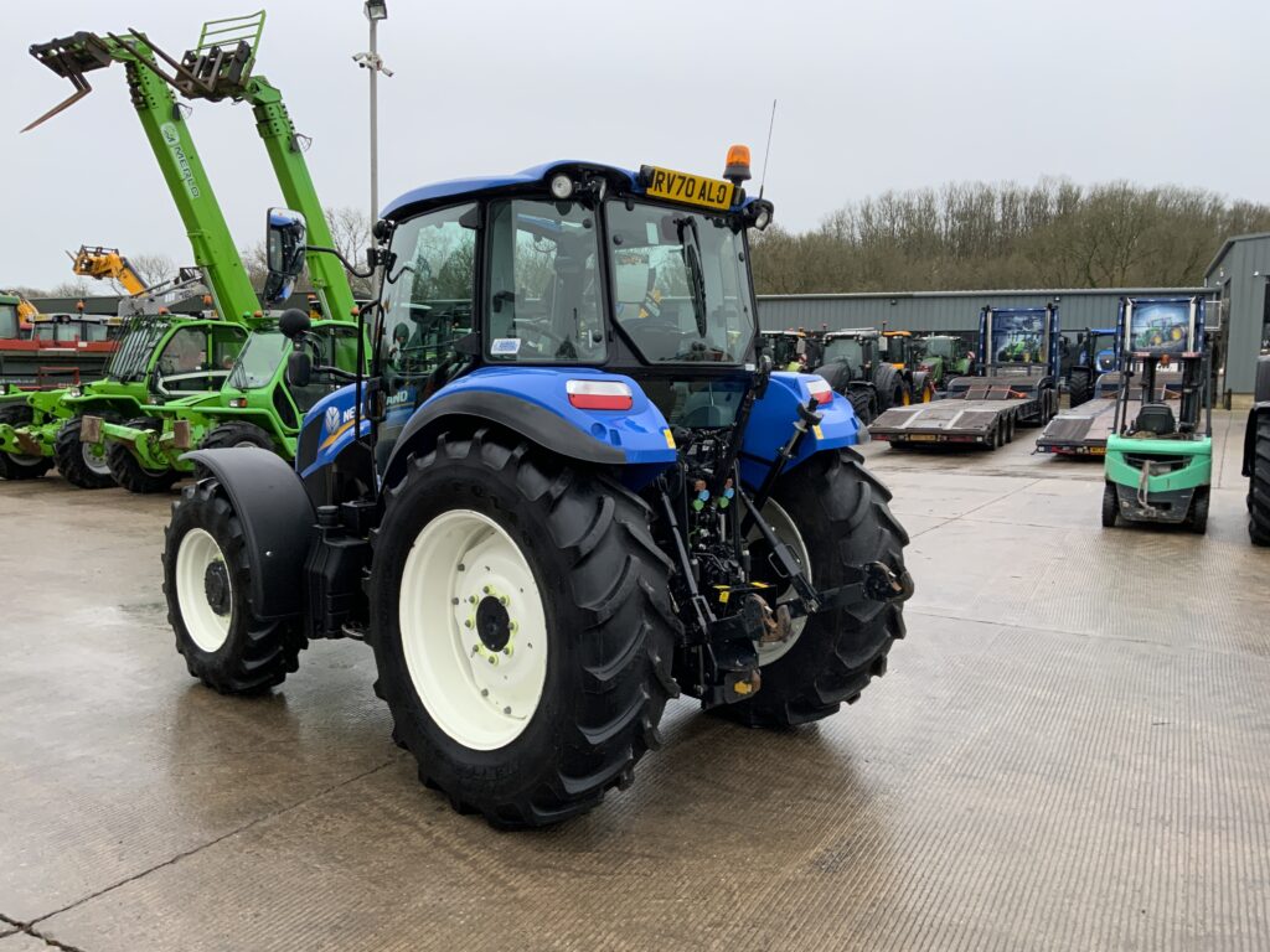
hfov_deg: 61.7
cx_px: 635
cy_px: 476
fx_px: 1064
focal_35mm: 29
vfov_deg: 48.2
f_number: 1.8
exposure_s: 1/122
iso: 50
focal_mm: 3
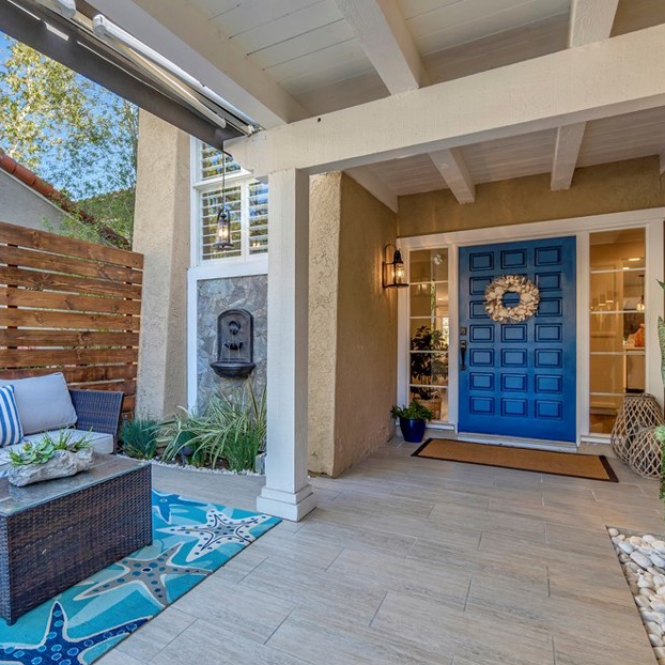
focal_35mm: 21
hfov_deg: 70.7
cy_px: 348
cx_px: 242
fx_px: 456
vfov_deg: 72.1
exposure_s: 1/60
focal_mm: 10
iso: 100
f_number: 4
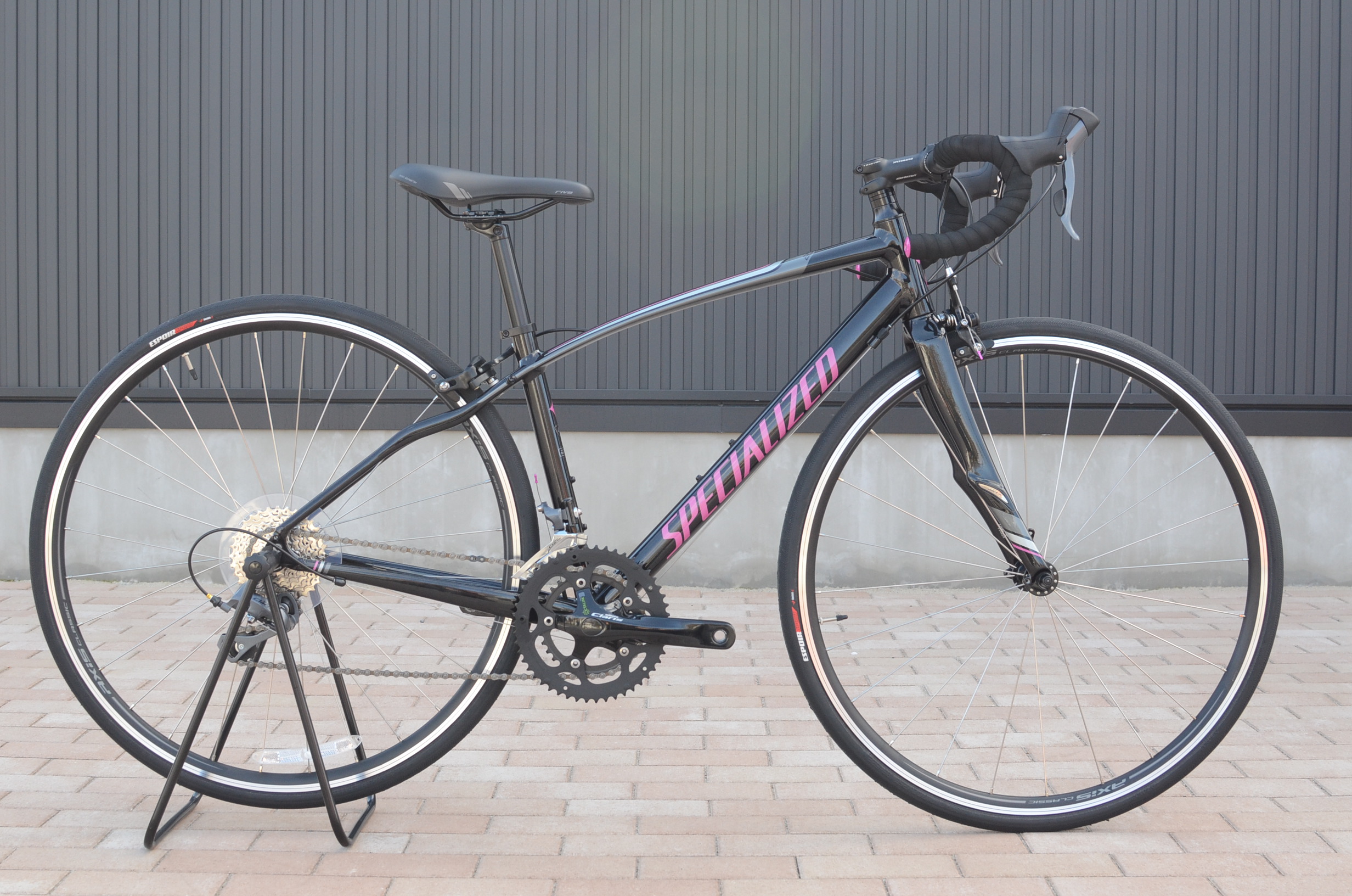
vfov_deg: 25.6
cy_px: 448
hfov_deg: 37.9
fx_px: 1968
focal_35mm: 52
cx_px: 676
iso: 640
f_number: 9
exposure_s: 1/320
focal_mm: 35
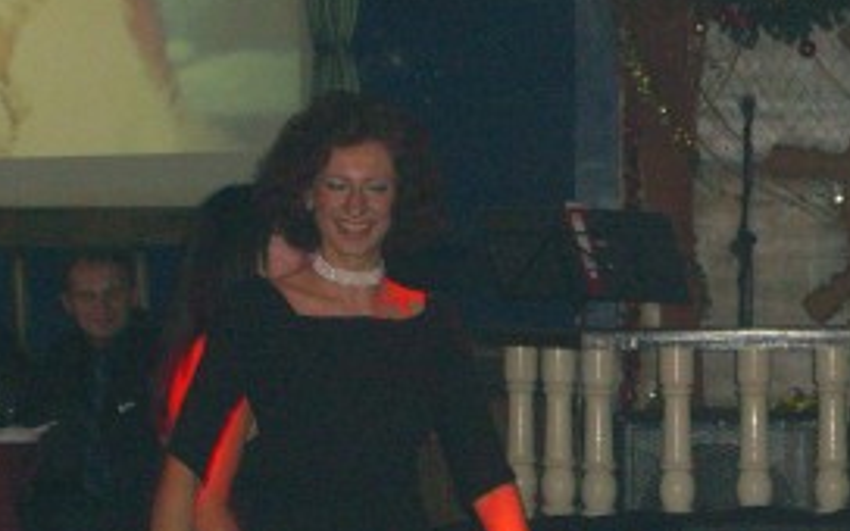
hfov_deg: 13.1
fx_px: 3683
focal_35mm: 159
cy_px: 281
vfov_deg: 8.2
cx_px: 725
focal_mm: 14.2
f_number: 4
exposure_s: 1/60
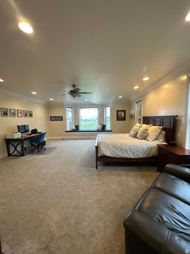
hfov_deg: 85.7
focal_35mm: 14
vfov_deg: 102.1
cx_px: 95
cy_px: 127
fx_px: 102
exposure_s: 1/120
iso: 320
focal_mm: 2.22
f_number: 2.2
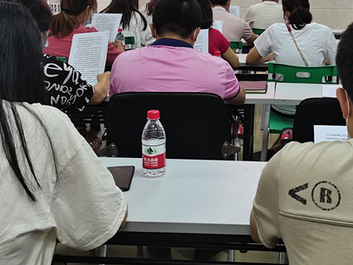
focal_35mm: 50
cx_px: 281
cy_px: 62
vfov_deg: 28.6
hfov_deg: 36.9
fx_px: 510
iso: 250
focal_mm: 5.58
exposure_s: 1/100
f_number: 1.8
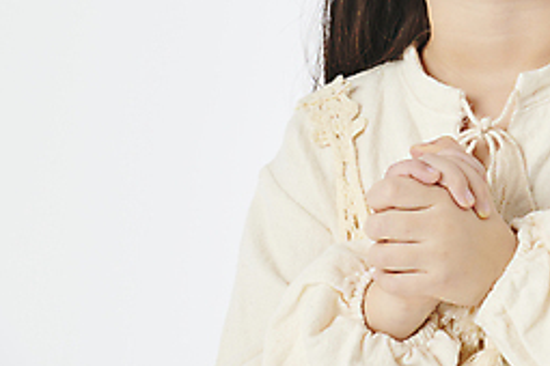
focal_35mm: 294
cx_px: 593
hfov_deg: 7.0
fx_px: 4491
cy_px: -50
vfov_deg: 4.7
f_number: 9
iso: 160
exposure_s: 1/125
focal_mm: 125
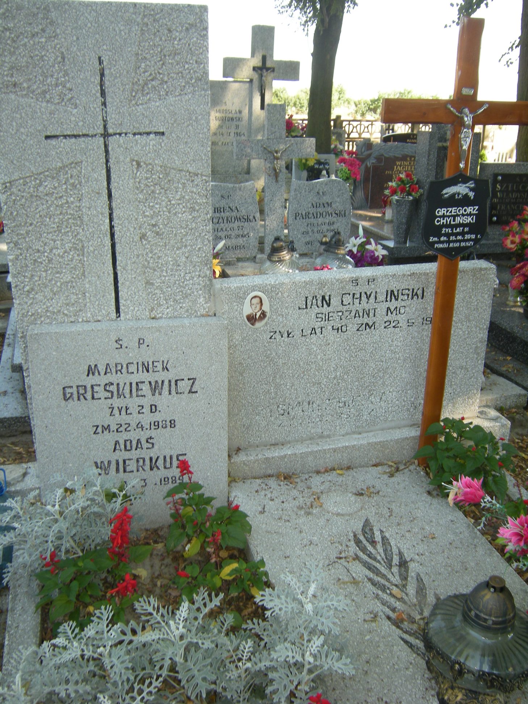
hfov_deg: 45.4
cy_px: 352
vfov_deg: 58.4
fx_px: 630
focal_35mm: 31
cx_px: 264
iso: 64
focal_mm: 5.3
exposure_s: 1/65.3
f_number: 2.9
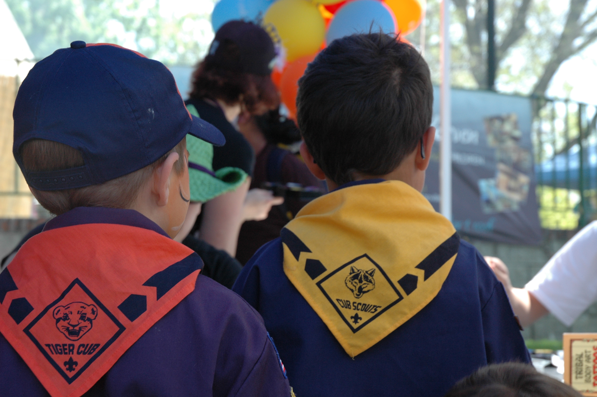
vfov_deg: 19.7
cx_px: 298
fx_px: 1143
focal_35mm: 69
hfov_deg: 29.3
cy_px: 198
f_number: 8
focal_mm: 46
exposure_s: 1/250
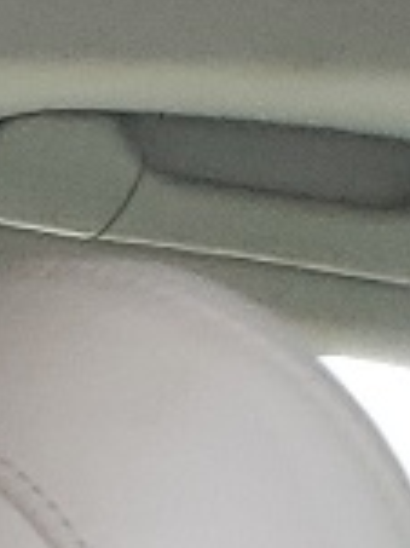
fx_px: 4365
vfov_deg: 6.1
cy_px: 2156
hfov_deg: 4.5
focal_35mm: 276
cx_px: -1789
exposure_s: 1/556
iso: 50
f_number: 1.5
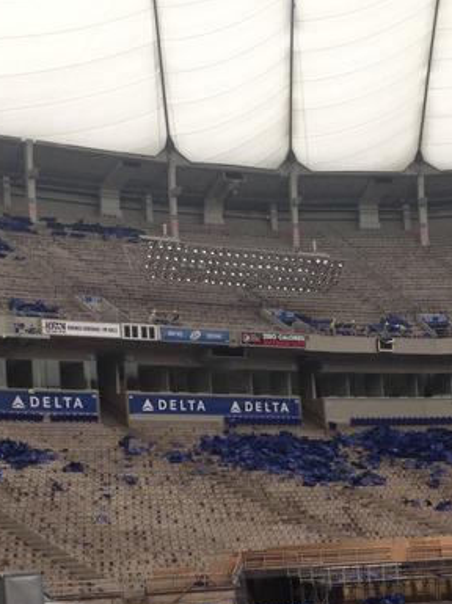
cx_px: 142
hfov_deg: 17.1
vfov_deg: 22.6
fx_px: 1500
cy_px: 428
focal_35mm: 86
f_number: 2.4
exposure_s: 1/40
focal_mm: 4.28
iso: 64
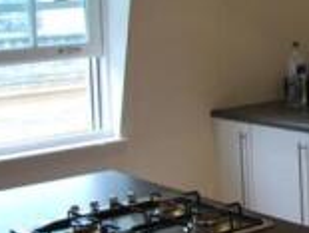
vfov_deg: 14.9
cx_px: 480
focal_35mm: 97
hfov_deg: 17.8
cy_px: -21
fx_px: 868
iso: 320
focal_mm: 16
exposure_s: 1/30
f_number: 4.2
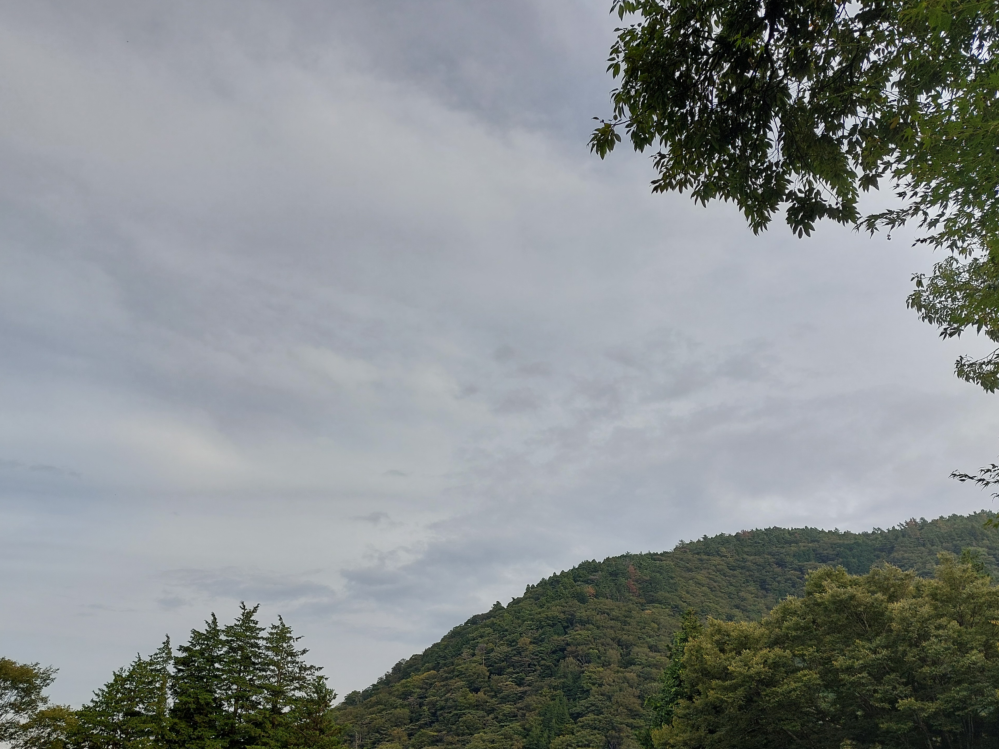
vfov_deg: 48.0
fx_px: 837
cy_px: 446
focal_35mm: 29
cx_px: 506
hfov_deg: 61.7
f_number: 1.8
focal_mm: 5.23
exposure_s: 1/474
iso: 25
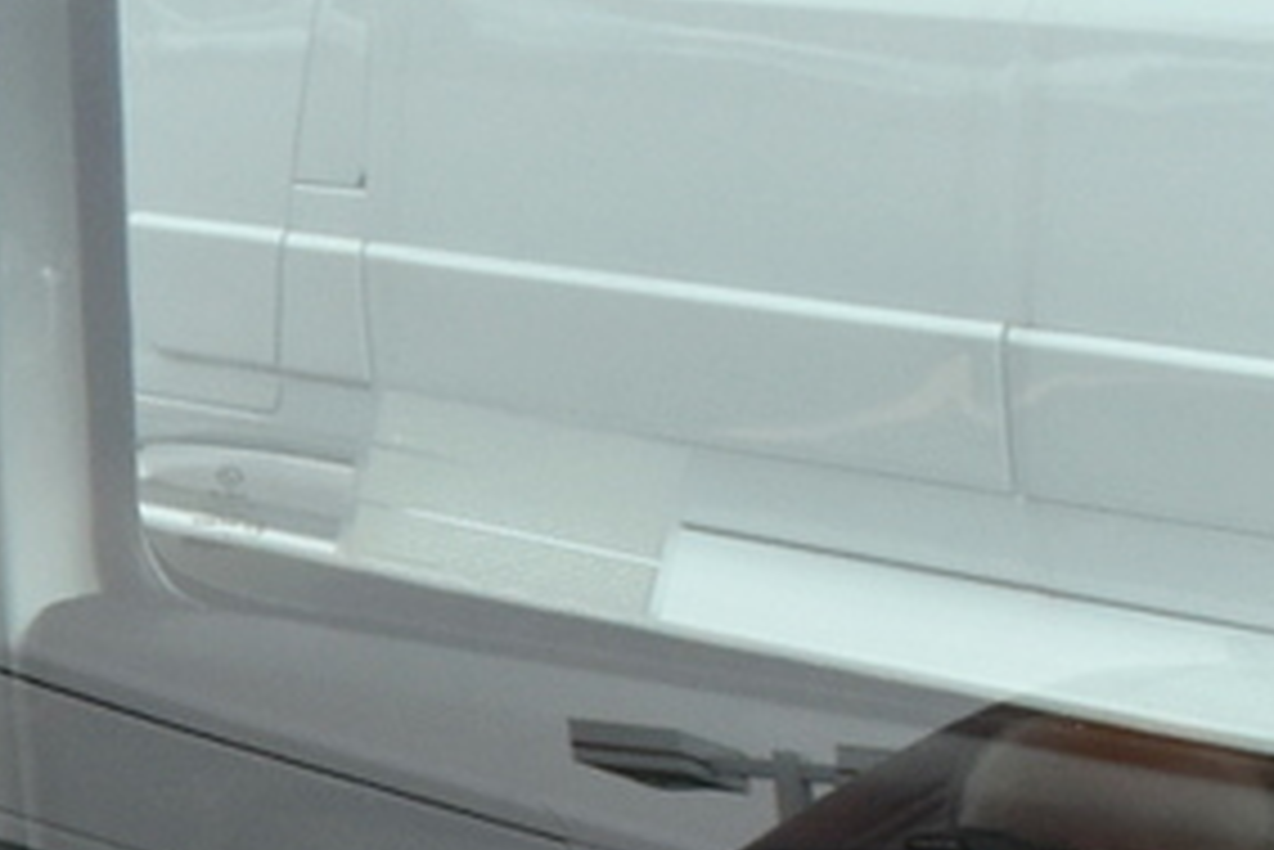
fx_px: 8639
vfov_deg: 5.6
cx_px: -2868
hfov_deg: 7.3
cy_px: 1275
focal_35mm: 244
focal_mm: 24
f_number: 8
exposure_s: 1/250
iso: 360
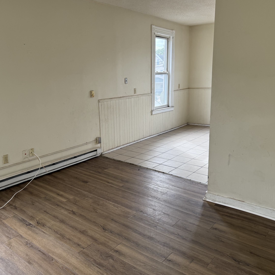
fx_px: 261
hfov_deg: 55.4
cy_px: 136
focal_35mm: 29
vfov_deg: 55.6
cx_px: 116
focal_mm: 6.76
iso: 100
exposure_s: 1/253
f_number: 1.78
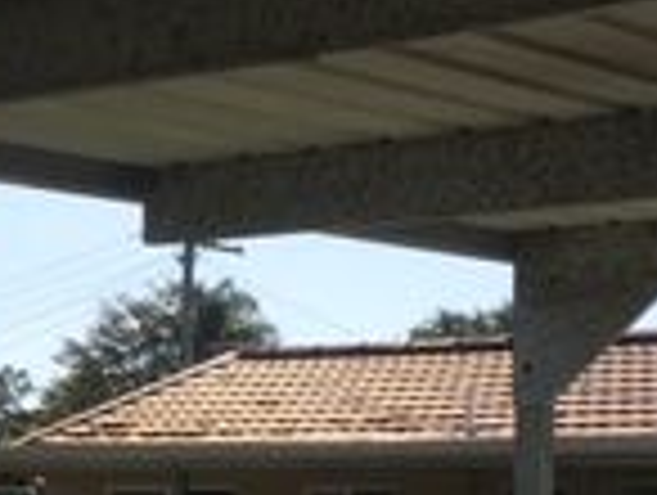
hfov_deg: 14.8
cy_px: 468
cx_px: -207
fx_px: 2414
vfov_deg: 11.6
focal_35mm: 127
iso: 25
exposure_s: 1/1748
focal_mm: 4.15
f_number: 2.2
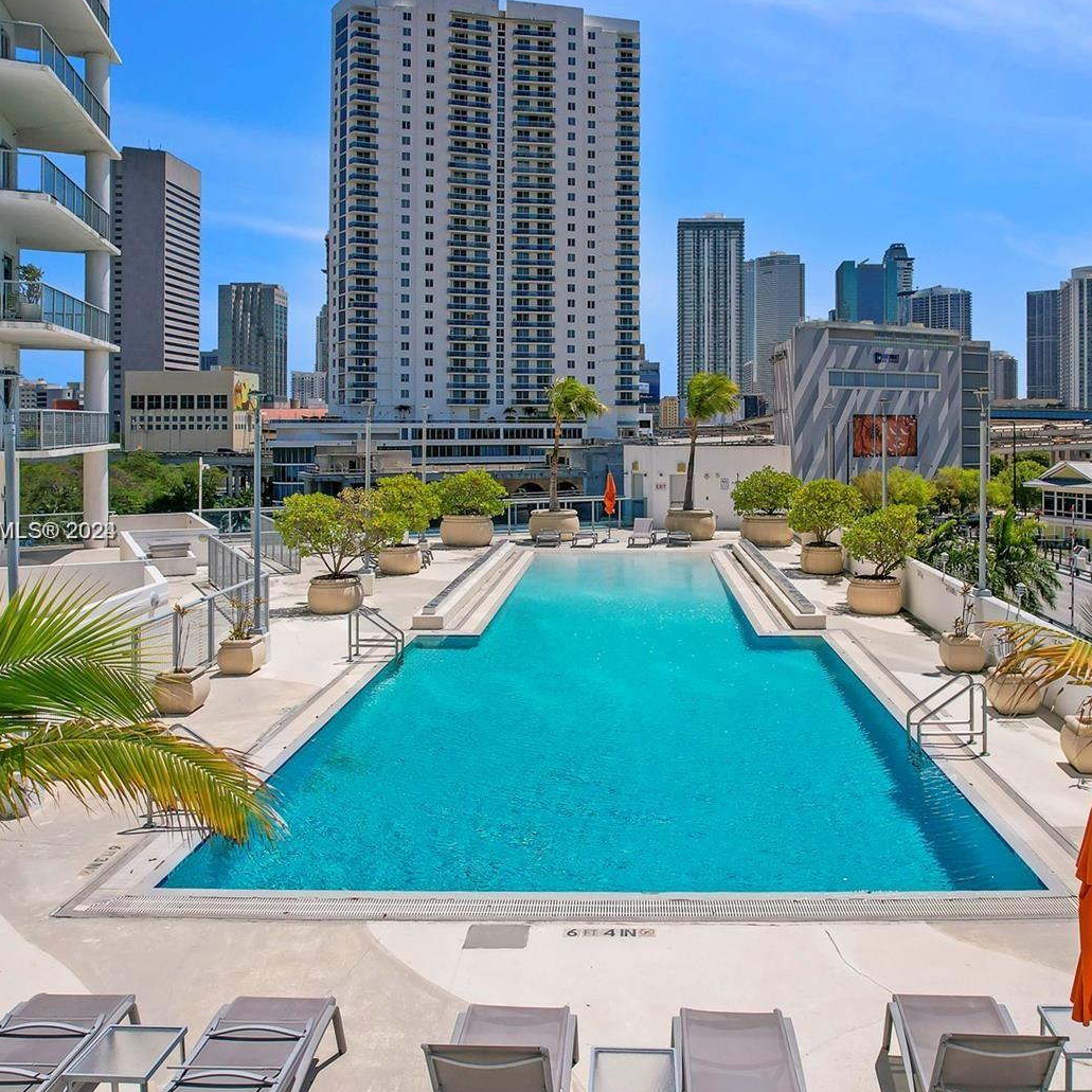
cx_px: 625
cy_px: 533
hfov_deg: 55.4
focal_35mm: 29
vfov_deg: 55.6
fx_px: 1035
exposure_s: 1/6400
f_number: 2.8
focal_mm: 8.38
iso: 160
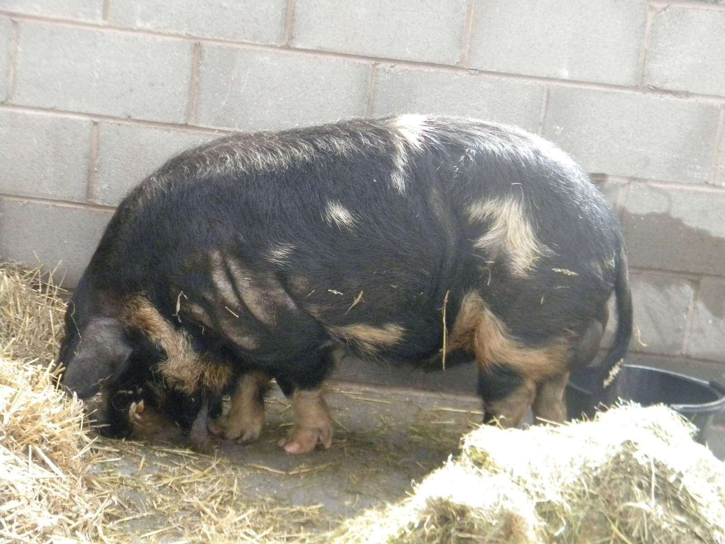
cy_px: 272
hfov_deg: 23.6
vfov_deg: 17.8
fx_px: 1738
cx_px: 362
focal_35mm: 83
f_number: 4.5
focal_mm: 15.1
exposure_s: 1/95.4
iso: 800
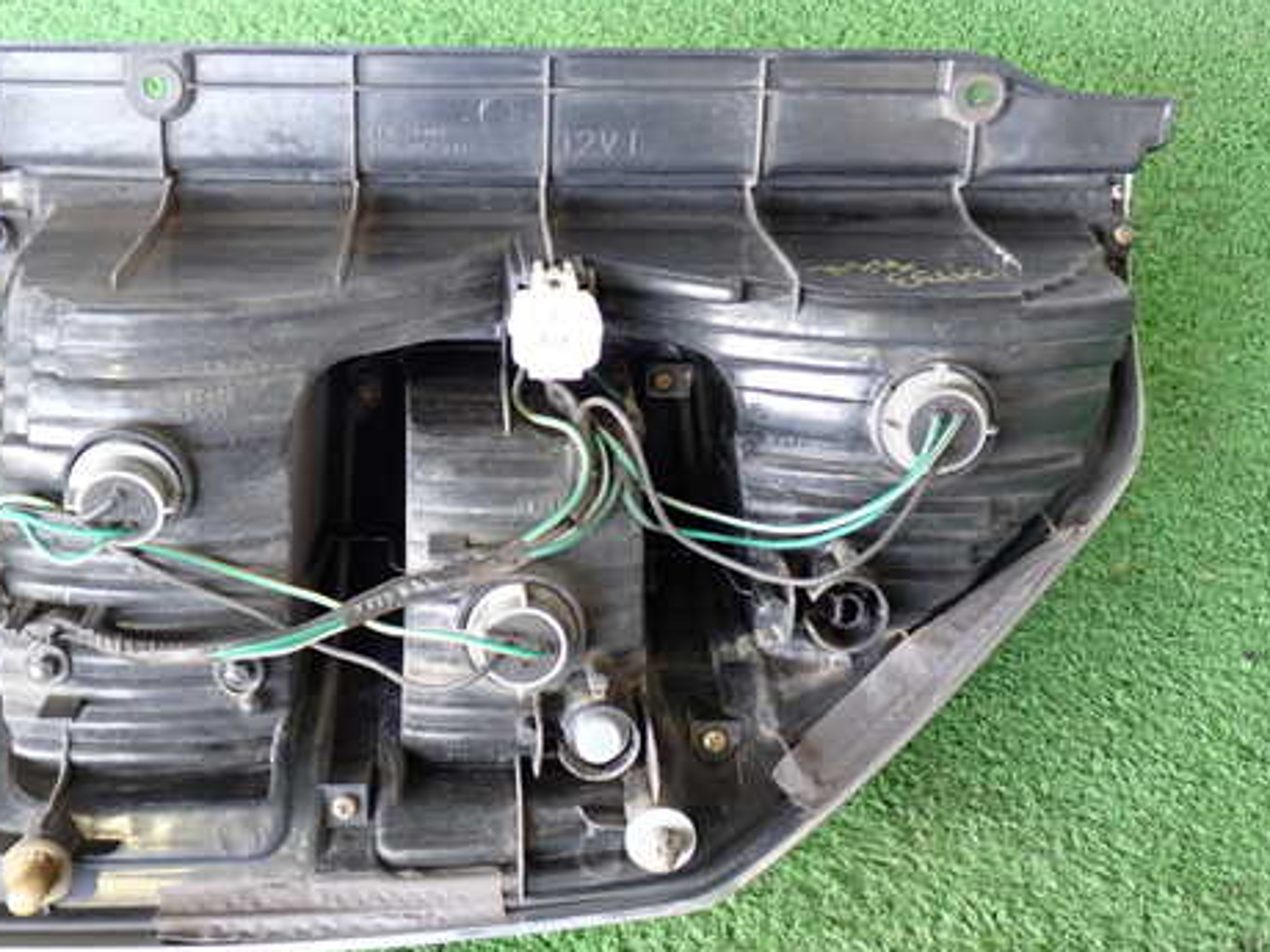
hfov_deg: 40.2
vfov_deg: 30.9
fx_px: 1724
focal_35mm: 47
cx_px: 480
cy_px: 522
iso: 200
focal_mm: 6.37
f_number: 2.5
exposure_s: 1/40
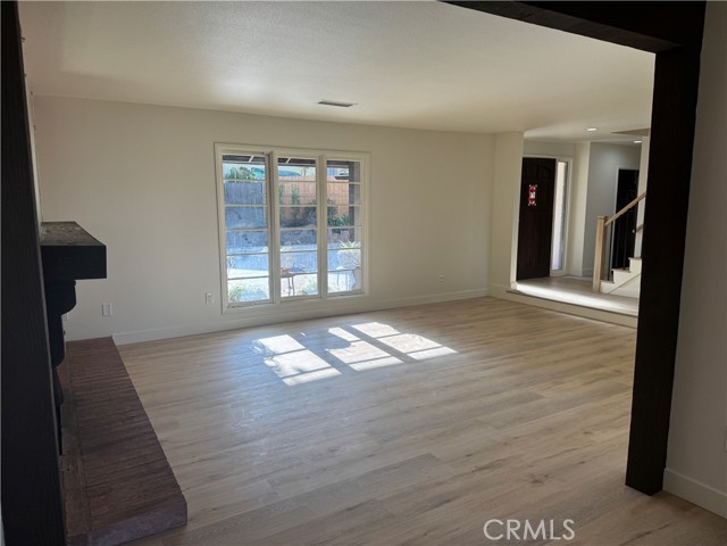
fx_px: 504
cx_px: 364
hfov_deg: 71.6
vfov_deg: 56.8
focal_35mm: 24
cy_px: 273
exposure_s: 1/387
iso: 80
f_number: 1.78
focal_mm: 6.76
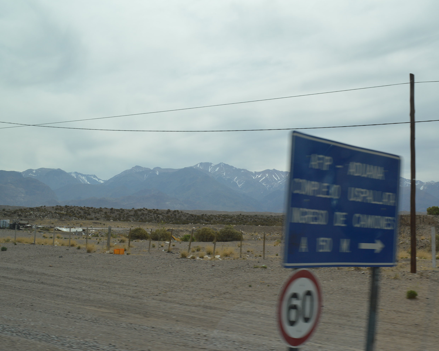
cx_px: 235
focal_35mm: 41
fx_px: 533
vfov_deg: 36.5
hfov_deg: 44.8
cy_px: 175
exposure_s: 1/320
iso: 100
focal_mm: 24
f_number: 9
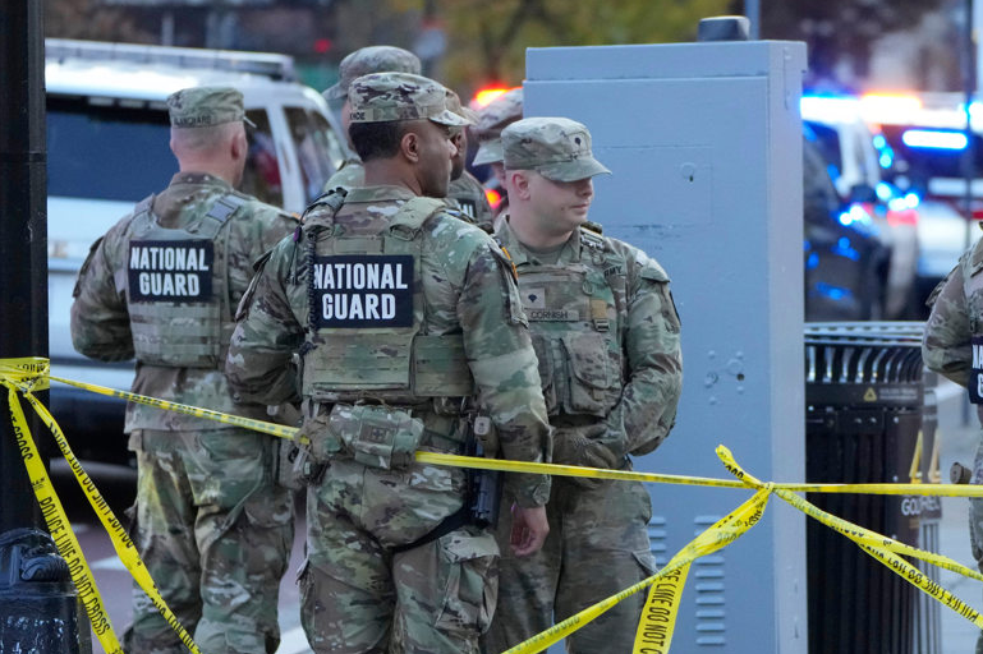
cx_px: 766
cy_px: 391
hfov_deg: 6.4
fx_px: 8734
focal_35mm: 320
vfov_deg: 4.3
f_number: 5.6
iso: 5000
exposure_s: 1/2000
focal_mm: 181
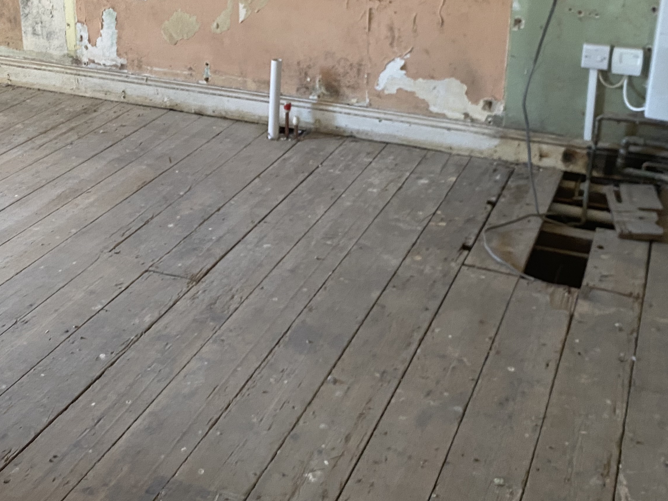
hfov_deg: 40.9
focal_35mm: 46
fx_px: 888
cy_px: 62
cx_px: 248
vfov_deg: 30.3
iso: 160
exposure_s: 1/60
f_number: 1.8
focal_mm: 4.25
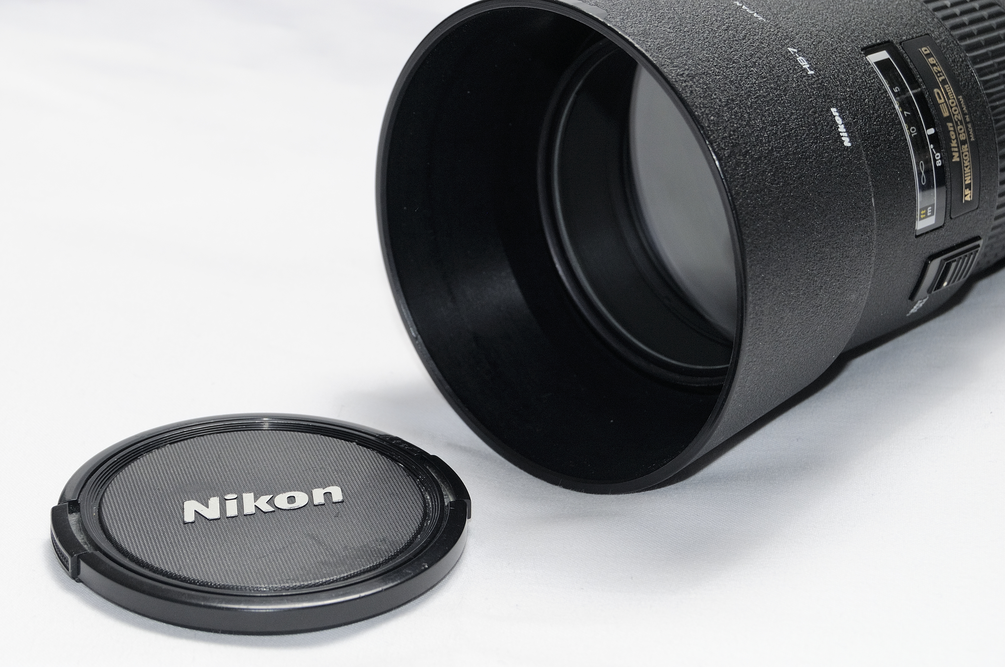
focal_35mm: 82
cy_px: 334
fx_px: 2300
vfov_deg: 16.5
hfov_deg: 24.6
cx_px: 502
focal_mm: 55
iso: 200
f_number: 11
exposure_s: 1/250
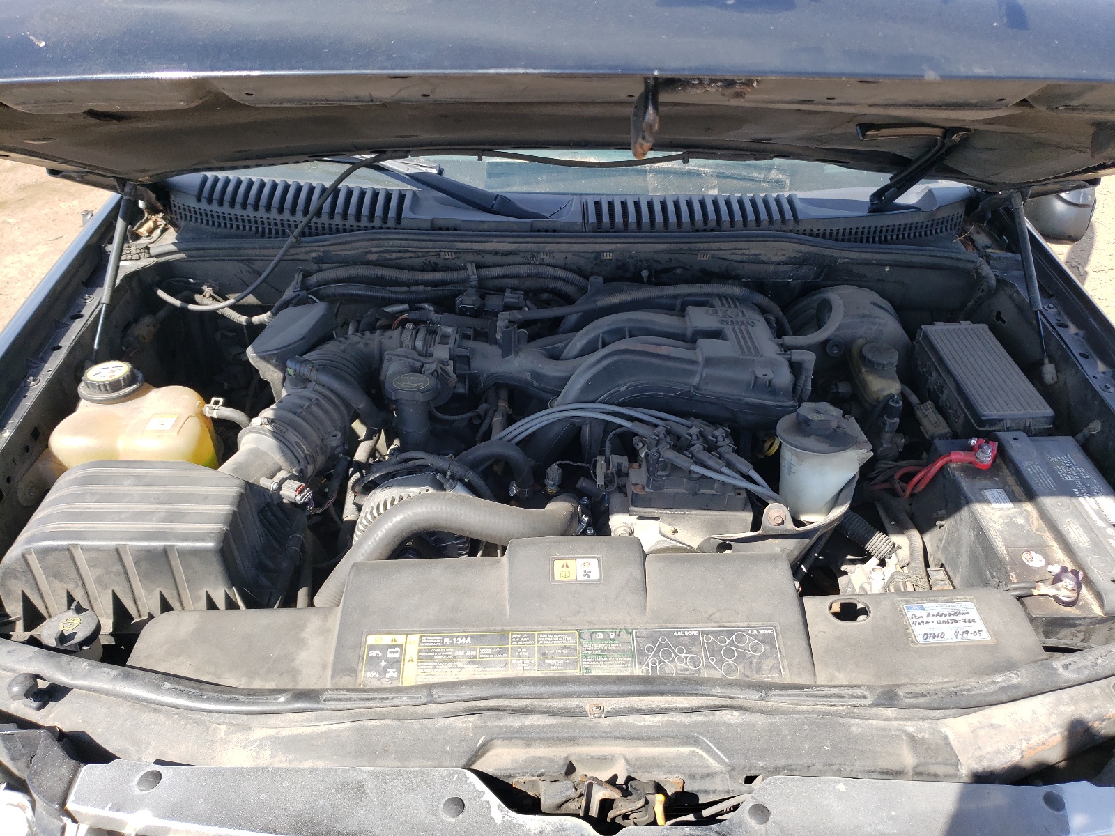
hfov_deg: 67.3
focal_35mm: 26
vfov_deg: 53.1
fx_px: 837
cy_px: 418
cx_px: 558
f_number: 1.5
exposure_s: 1/833
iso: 50
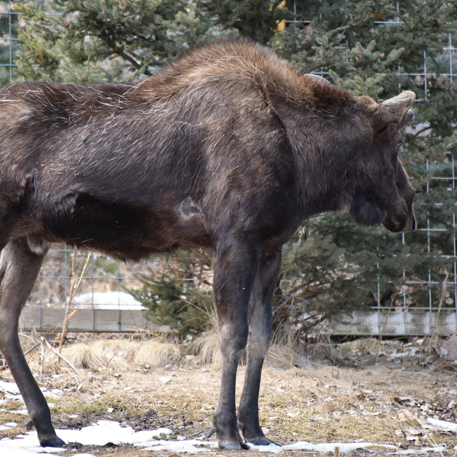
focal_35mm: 384
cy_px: 228
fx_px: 5736
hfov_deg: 4.6
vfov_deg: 4.6
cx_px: 172
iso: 1600
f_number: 5.6
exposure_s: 1/640
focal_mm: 300
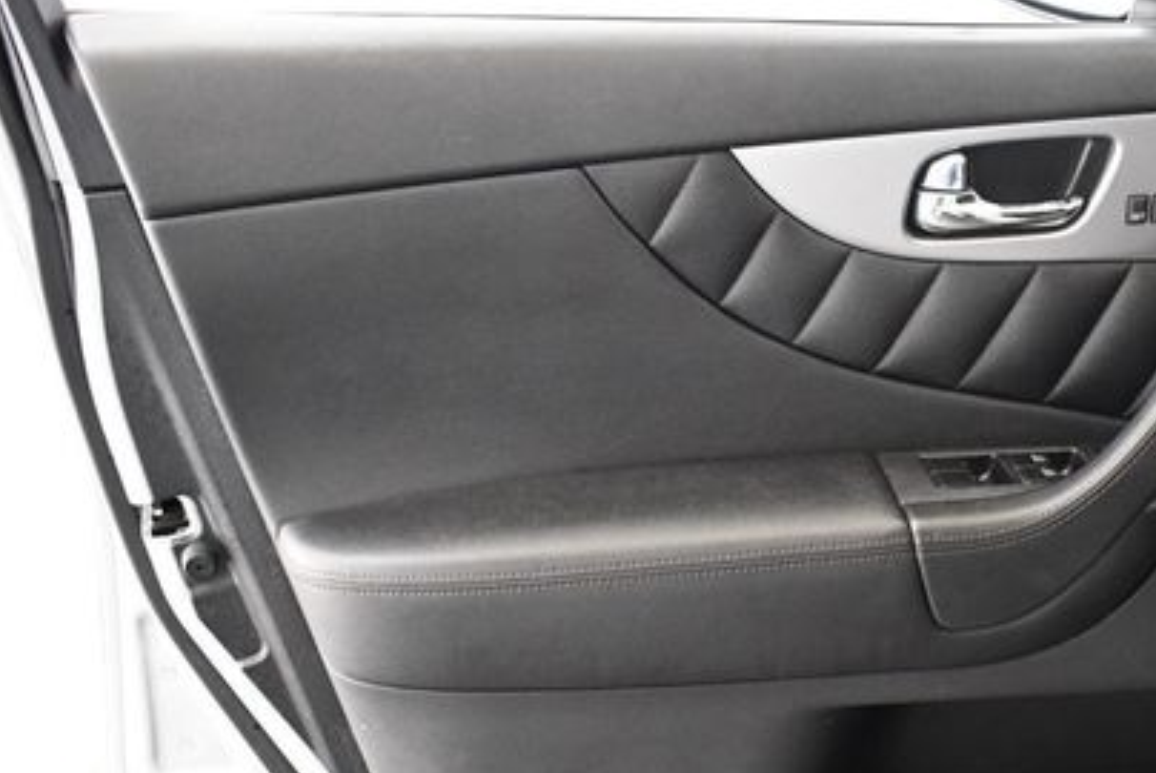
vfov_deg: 23.5
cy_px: 590
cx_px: 884
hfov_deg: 34.2
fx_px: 1832
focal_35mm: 57
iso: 3200
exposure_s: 1/125
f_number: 3.5
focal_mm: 18
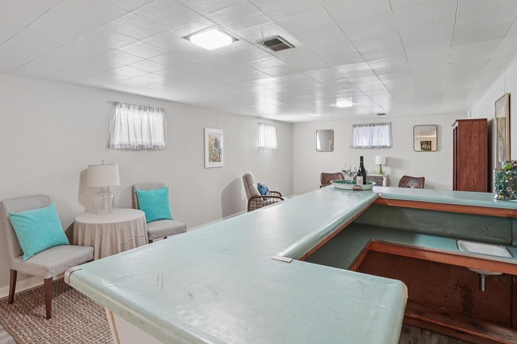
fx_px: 273
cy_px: 152
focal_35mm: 19
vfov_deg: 64.3
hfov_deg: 86.3
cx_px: 221
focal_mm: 14
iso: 400
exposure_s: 1/4
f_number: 8
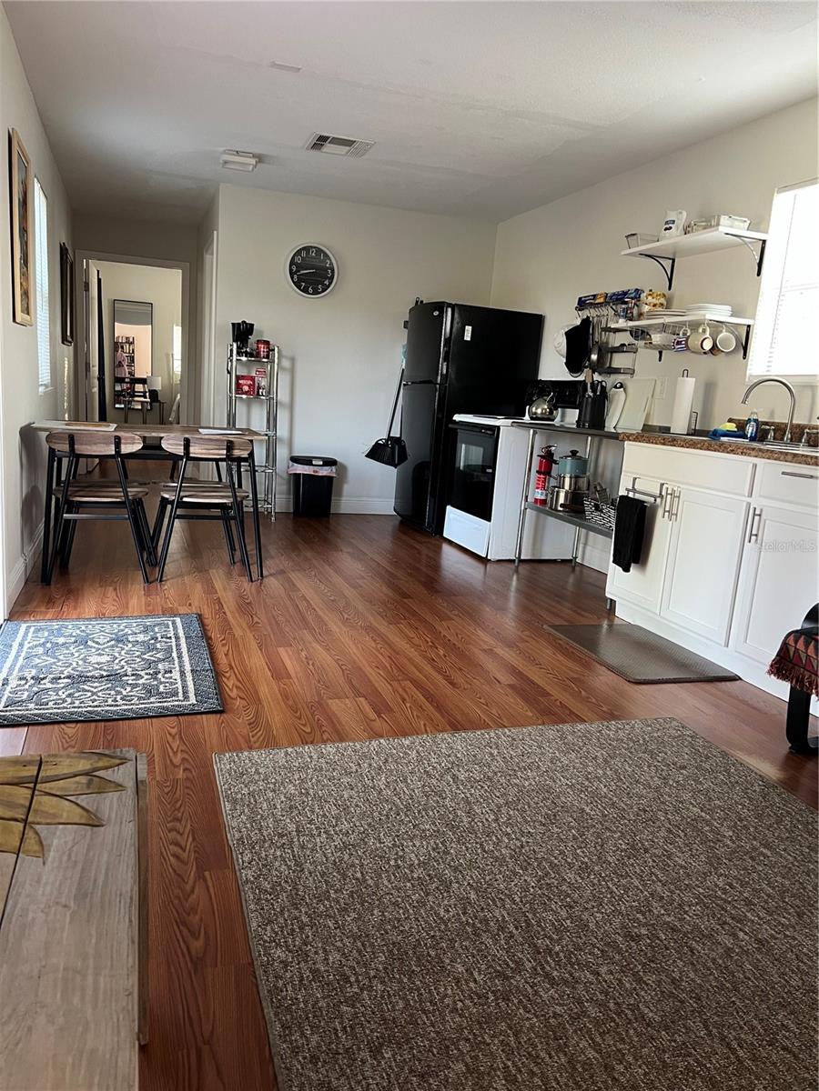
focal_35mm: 26
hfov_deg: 53.1
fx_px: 820
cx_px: 410
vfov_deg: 67.3
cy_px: 546
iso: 200
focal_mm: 5.7
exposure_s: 1/60
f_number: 1.5
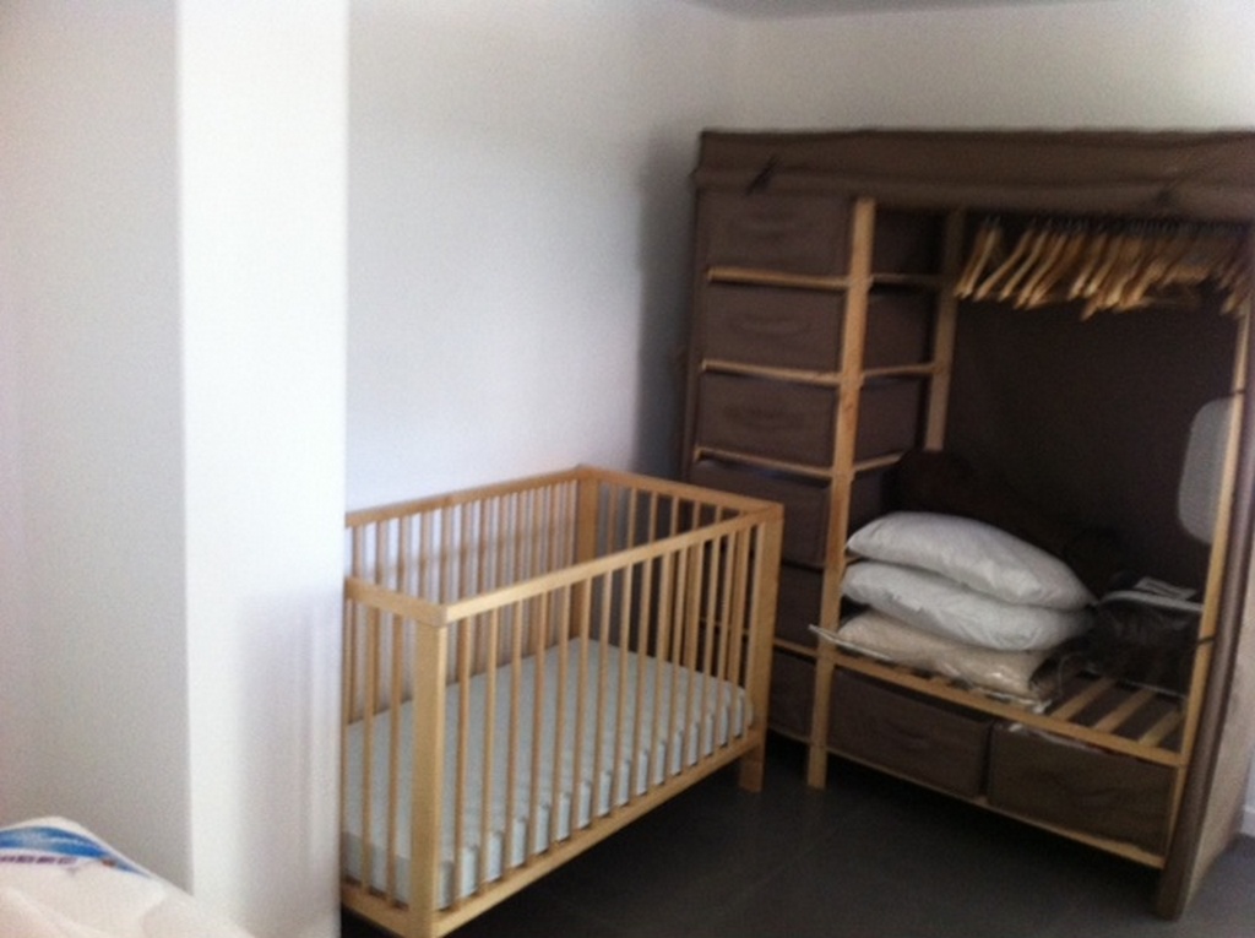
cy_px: 469
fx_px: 1267
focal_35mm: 35
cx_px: 628
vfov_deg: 40.6
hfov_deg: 52.7
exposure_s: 1/17
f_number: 2.8
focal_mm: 3.85
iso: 200
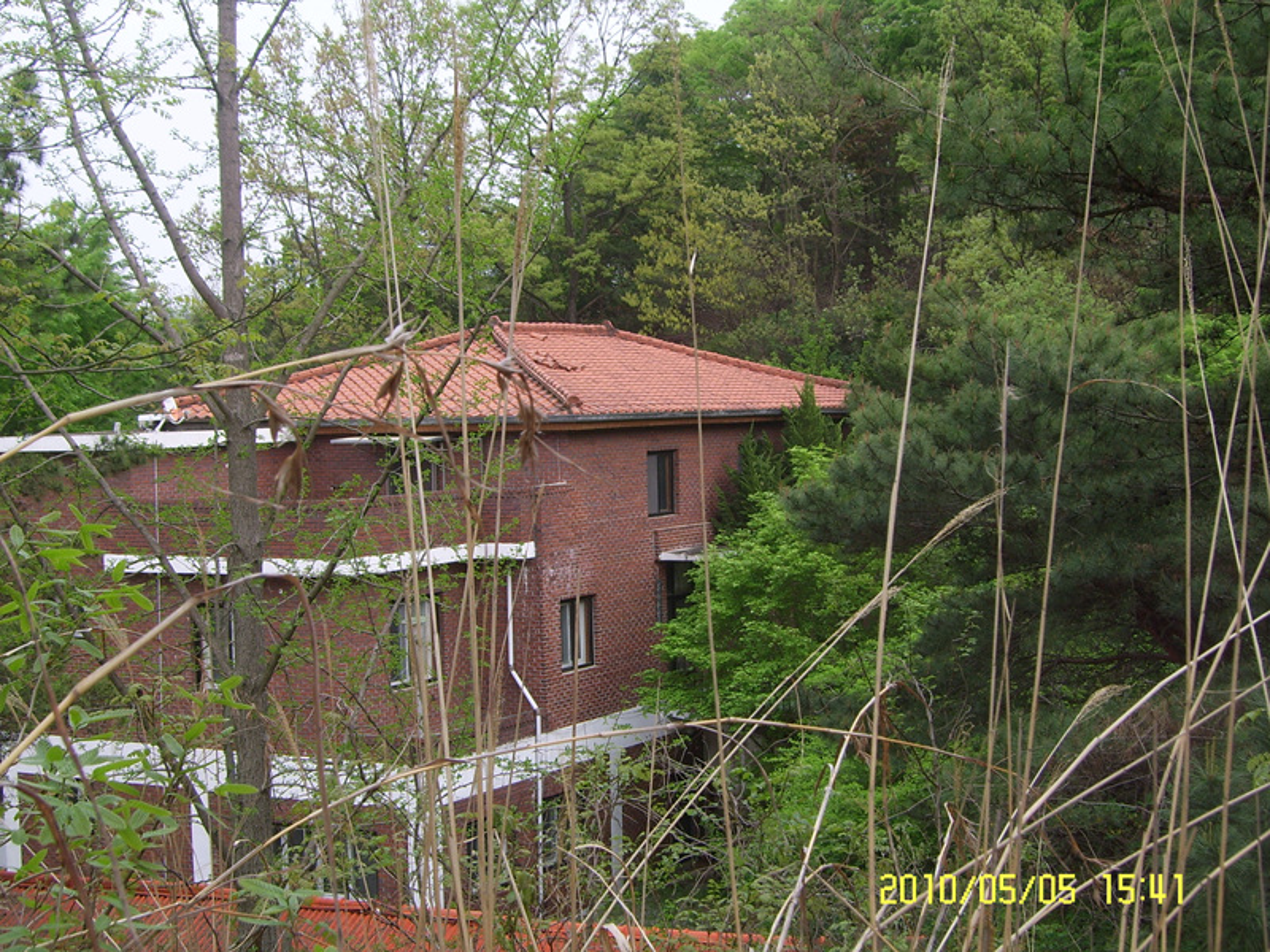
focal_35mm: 60
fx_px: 2201
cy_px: 476
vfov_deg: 24.4
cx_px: 635
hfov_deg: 32.2
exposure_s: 1/100
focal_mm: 12.3
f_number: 7
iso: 50
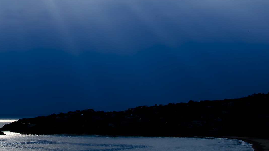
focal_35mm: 85
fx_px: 606
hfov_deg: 23.9
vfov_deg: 14.2
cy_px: 36
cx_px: -1
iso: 100
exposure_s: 1/1000
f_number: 5.6
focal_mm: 24
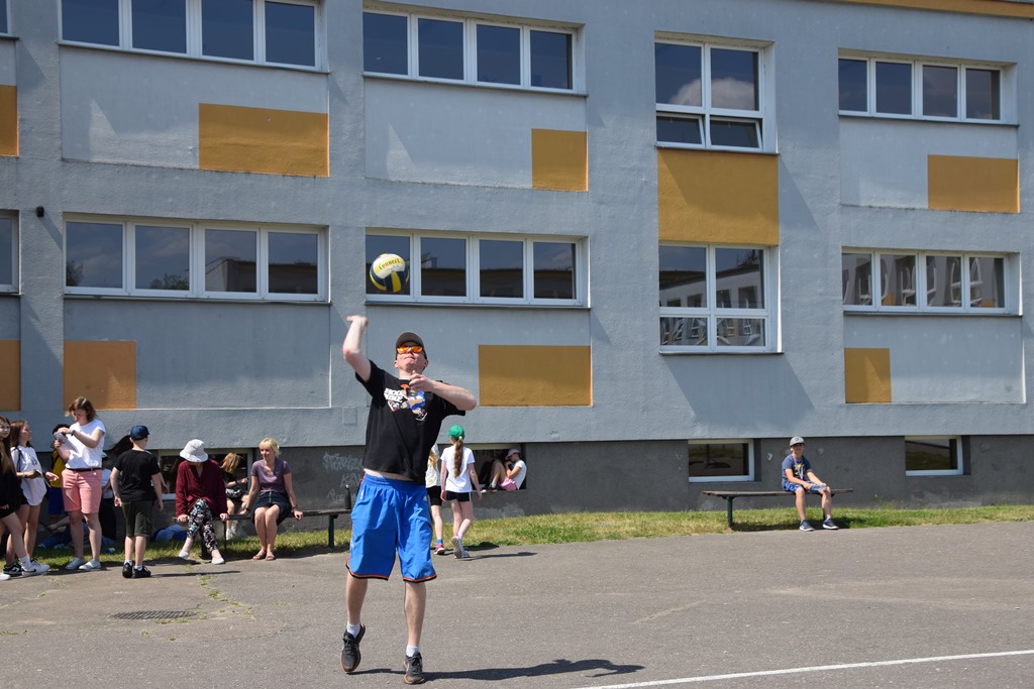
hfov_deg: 33.4
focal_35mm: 60
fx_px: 1723
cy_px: 344
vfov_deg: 22.6
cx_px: 517
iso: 200
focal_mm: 40
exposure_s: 1/320
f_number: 9
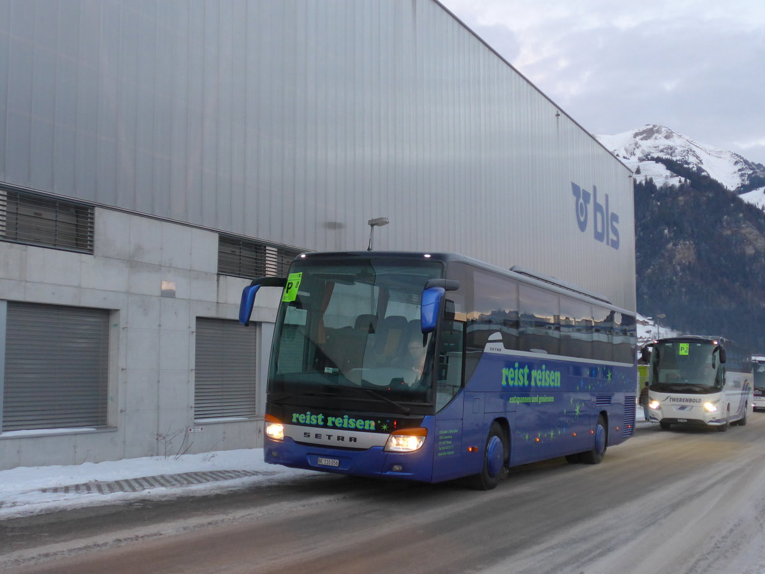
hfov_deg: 42.9
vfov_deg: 32.9
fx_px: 972
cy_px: 287
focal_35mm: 44
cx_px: 382
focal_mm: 9
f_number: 2.8
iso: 400
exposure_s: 1/125
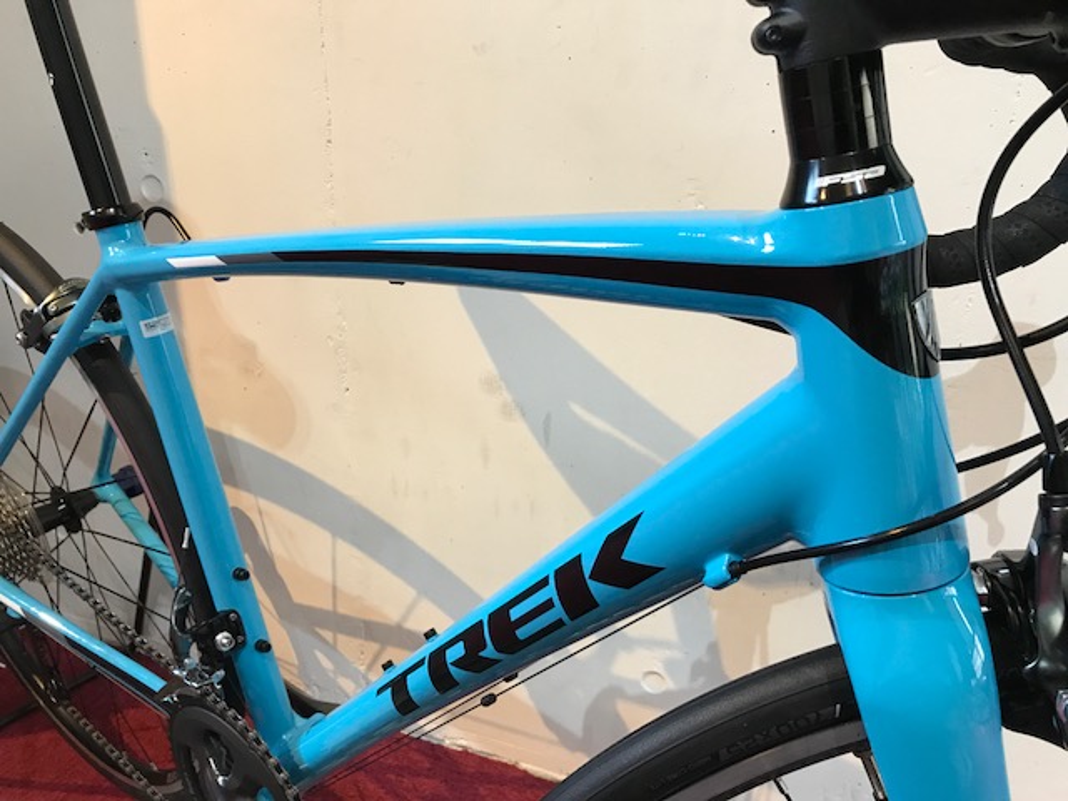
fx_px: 864
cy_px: 400
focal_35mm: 28
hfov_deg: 63.4
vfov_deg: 49.7
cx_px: 534
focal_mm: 3.99
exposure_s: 1/25
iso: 40
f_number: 1.8
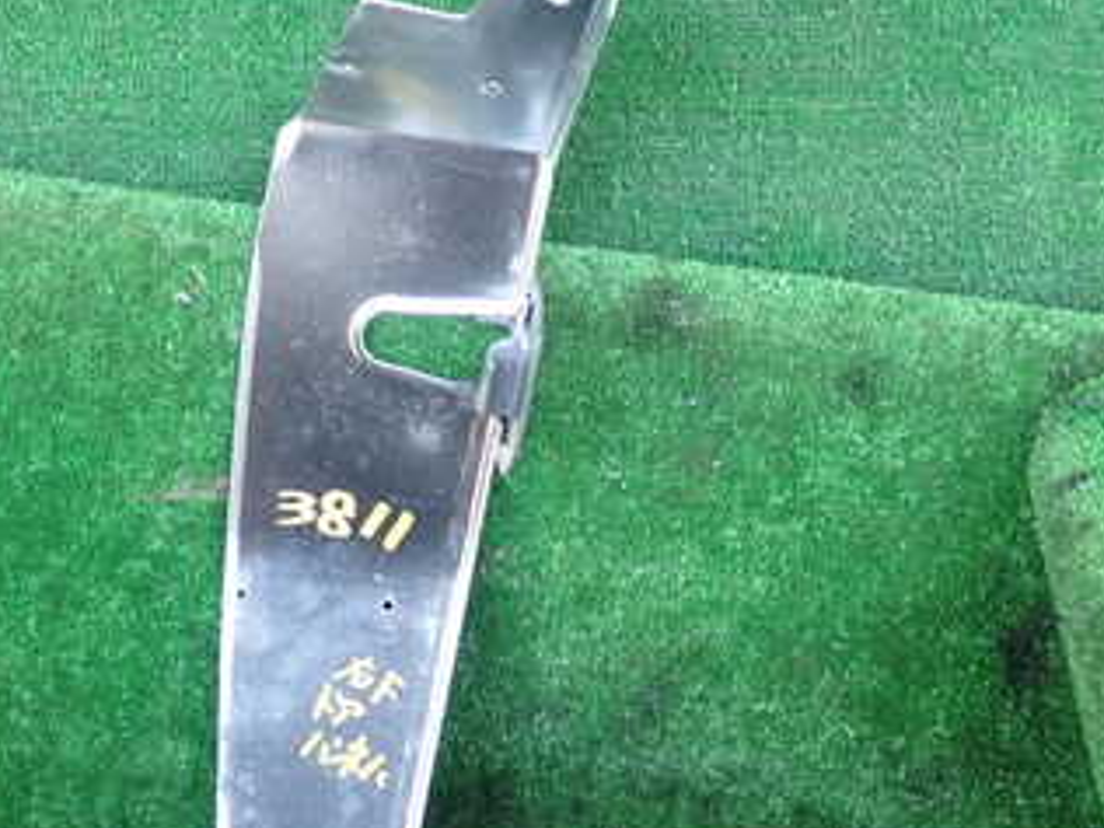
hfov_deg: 33.5
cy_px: 549
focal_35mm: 57
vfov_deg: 25.5
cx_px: 388
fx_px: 1818
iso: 200
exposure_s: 1/60
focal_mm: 5.4
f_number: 2.3
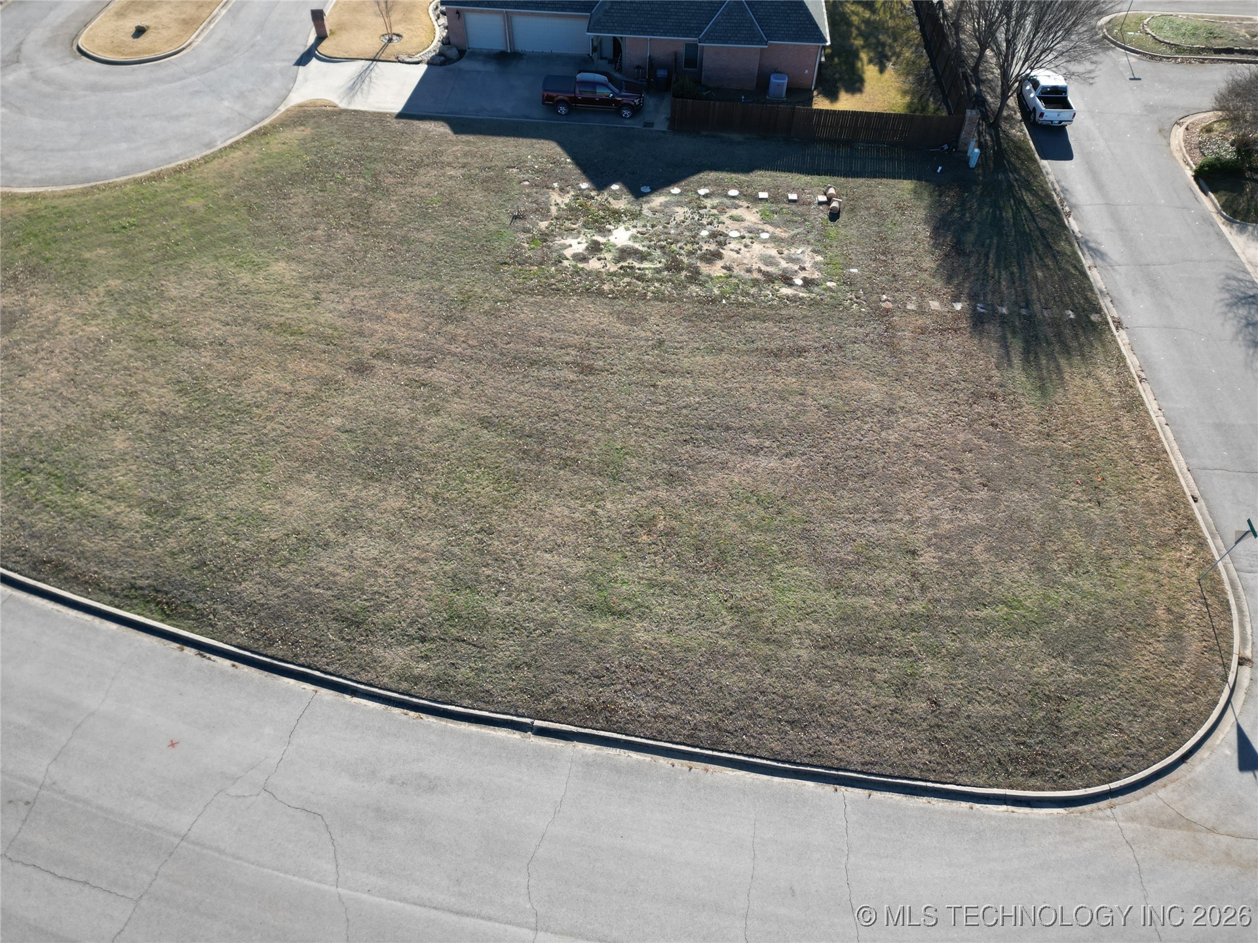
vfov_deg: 56.8
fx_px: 872
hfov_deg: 71.6
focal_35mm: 24
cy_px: 472
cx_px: 629
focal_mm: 6.72
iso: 100
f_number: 1.7
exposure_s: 1/1000
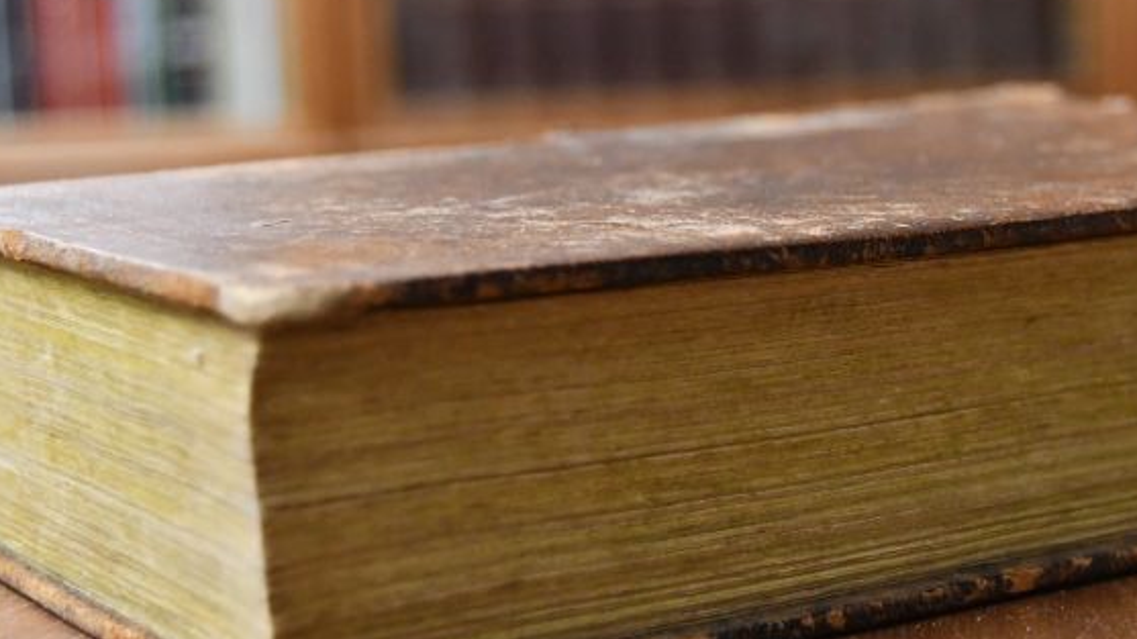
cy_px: 288
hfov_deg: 24.1
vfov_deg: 13.7
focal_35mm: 88
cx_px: 770
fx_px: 2652
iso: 3200
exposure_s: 1/100
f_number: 4.5
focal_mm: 35
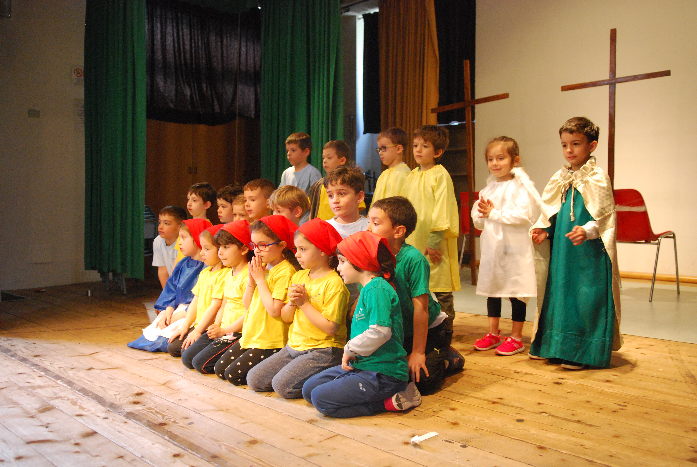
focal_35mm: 34
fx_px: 669
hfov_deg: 55.0
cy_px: 234
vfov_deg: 38.5
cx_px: 348
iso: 1600
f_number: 2.8
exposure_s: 1/100
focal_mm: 23
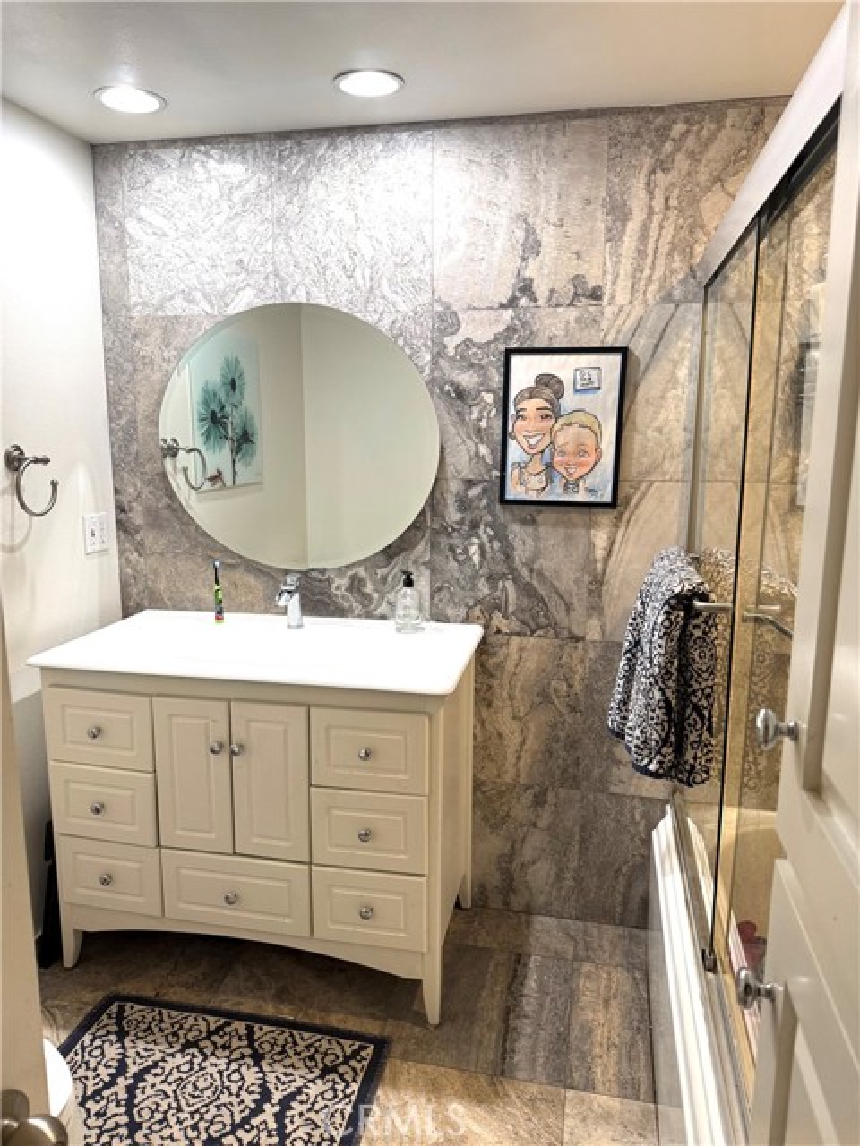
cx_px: 430
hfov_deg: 56.8
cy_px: 573
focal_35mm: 24
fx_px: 795
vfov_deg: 71.6
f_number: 1.78
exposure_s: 1/120
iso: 160
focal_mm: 6.76
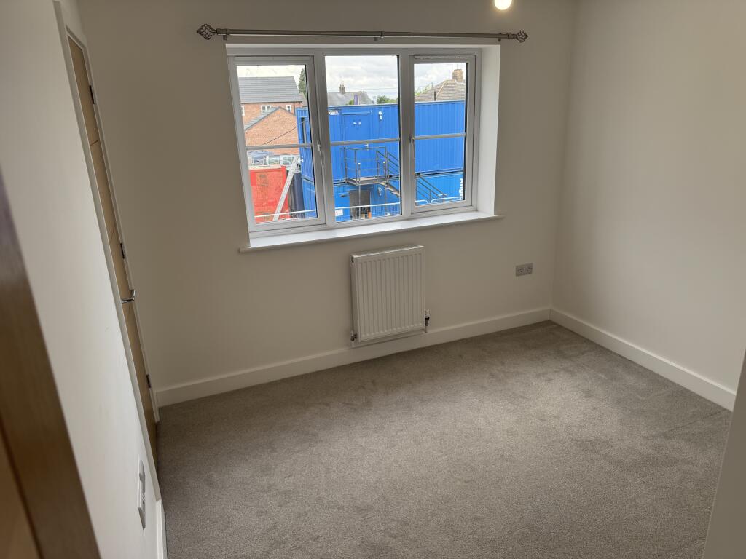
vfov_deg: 56.8
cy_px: 280
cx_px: 373
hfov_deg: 71.6
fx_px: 517
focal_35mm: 24
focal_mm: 6.76
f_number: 1.78
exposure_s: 1/402
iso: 80
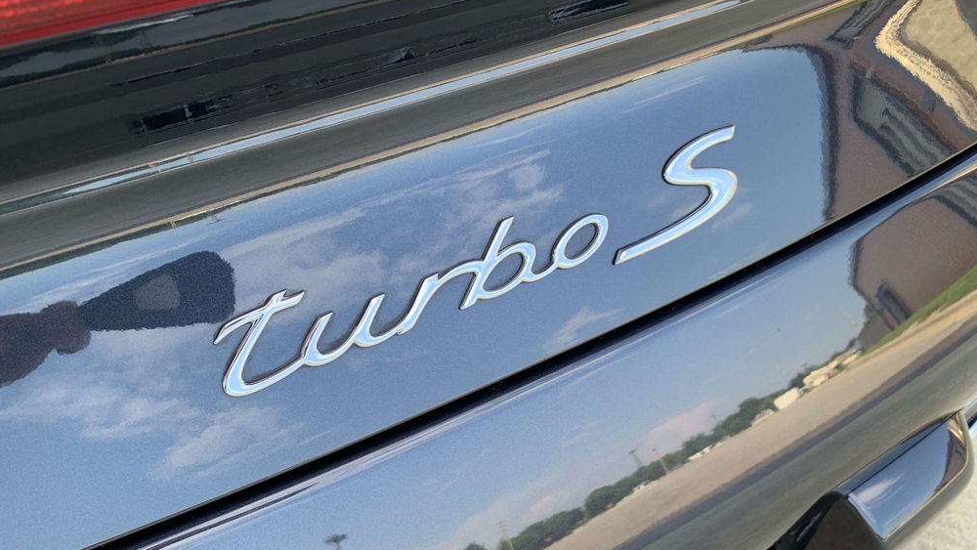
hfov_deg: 66.0
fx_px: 751
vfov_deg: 40.1
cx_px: 497
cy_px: 307
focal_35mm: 29
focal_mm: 4.25
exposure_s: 1/122
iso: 32
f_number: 1.8
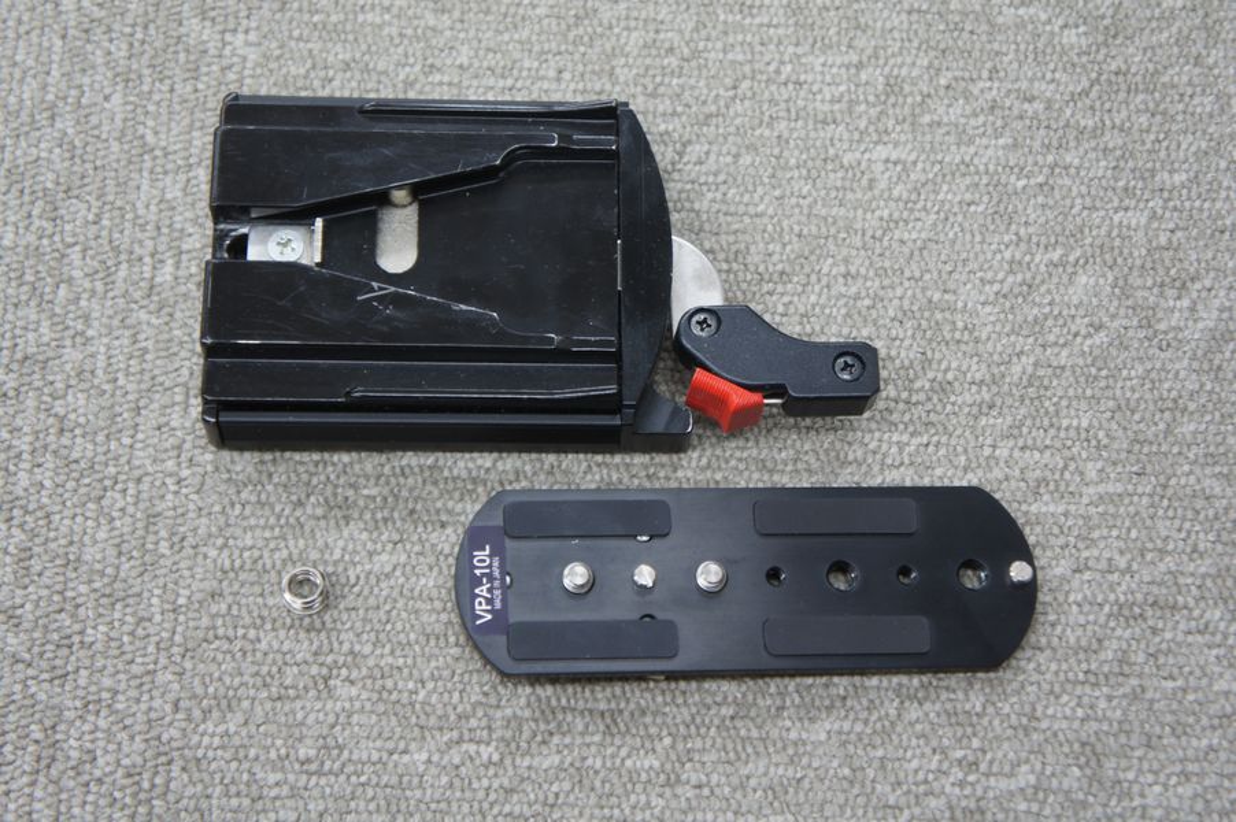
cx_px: 618
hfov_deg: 32.7
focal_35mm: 62
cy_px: 411
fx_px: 2110
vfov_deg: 22.1
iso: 200
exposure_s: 1/10
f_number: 4.5
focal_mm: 41
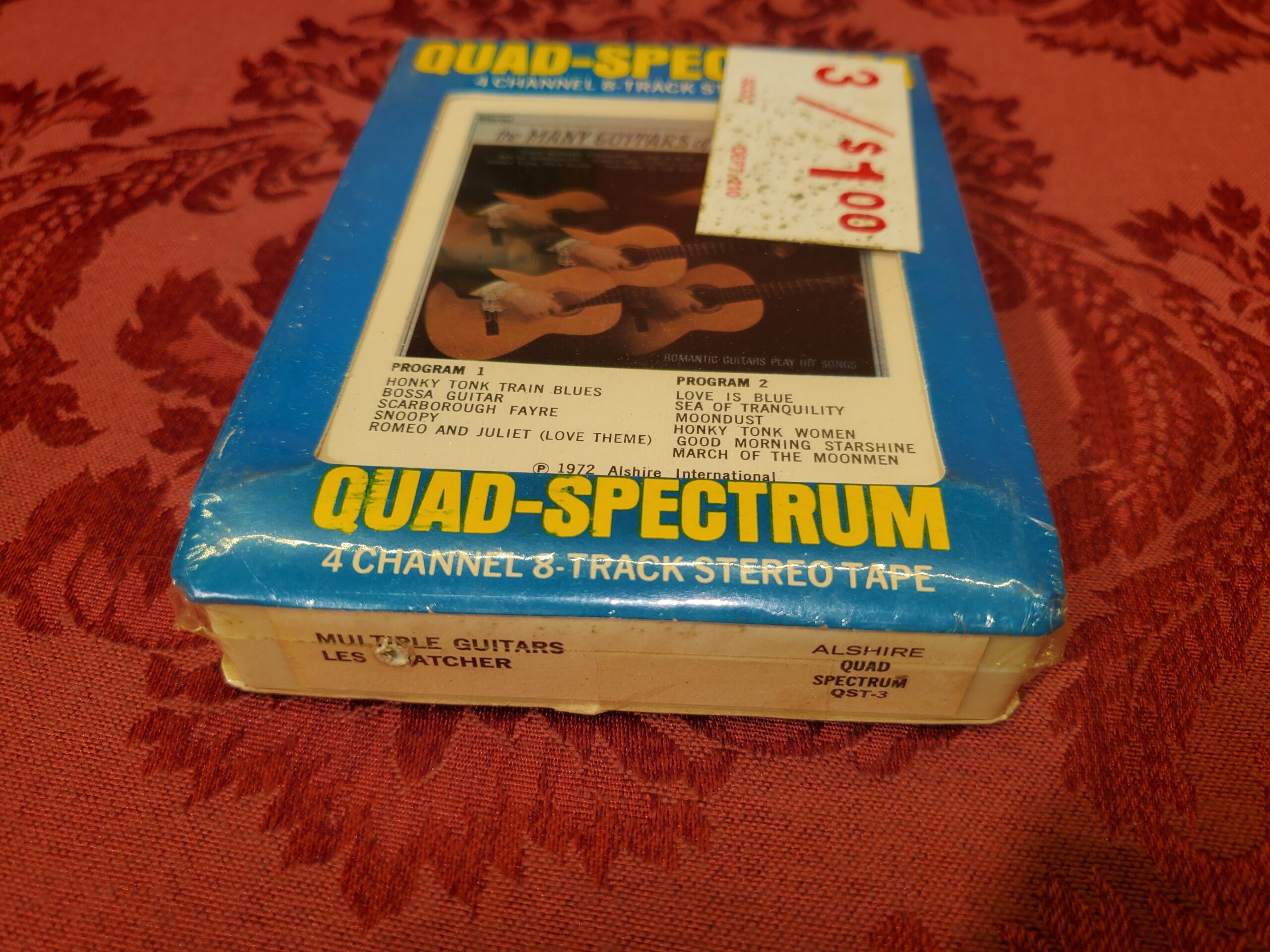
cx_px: 635
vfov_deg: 53.1
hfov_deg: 67.3
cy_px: 476
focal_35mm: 26
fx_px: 954
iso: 50
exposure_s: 1/146
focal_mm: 4.3
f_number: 1.5
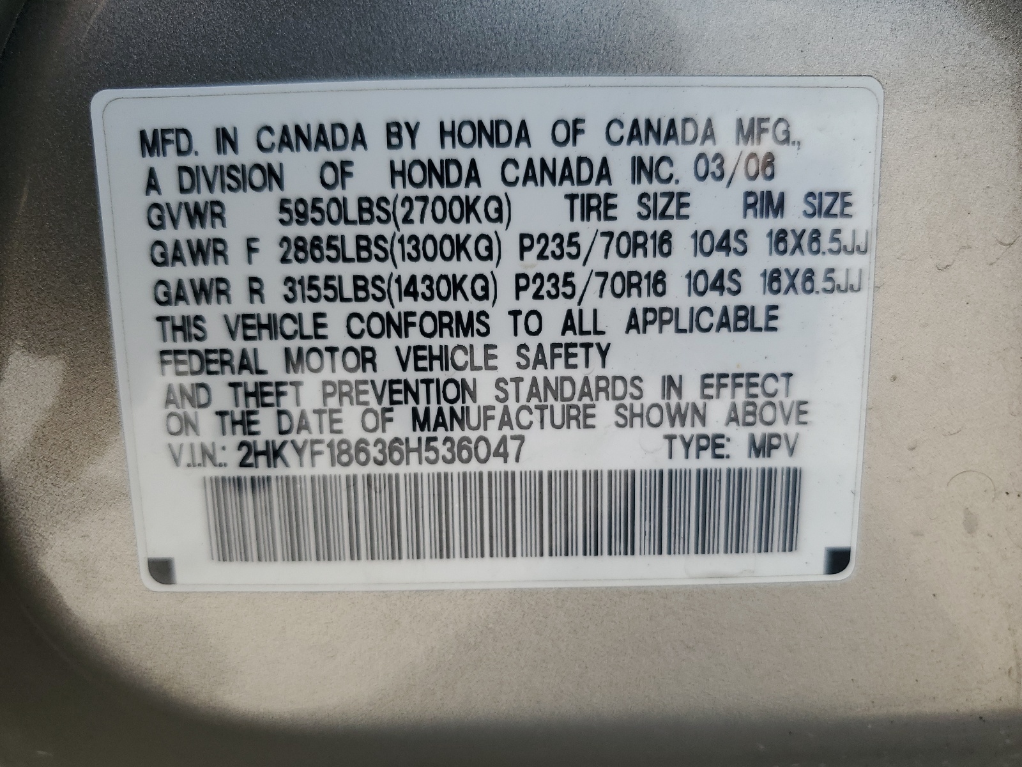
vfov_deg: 53.1
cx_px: 511
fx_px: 768
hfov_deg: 67.3
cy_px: 384
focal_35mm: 26
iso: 50
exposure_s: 1/1111
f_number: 1.5
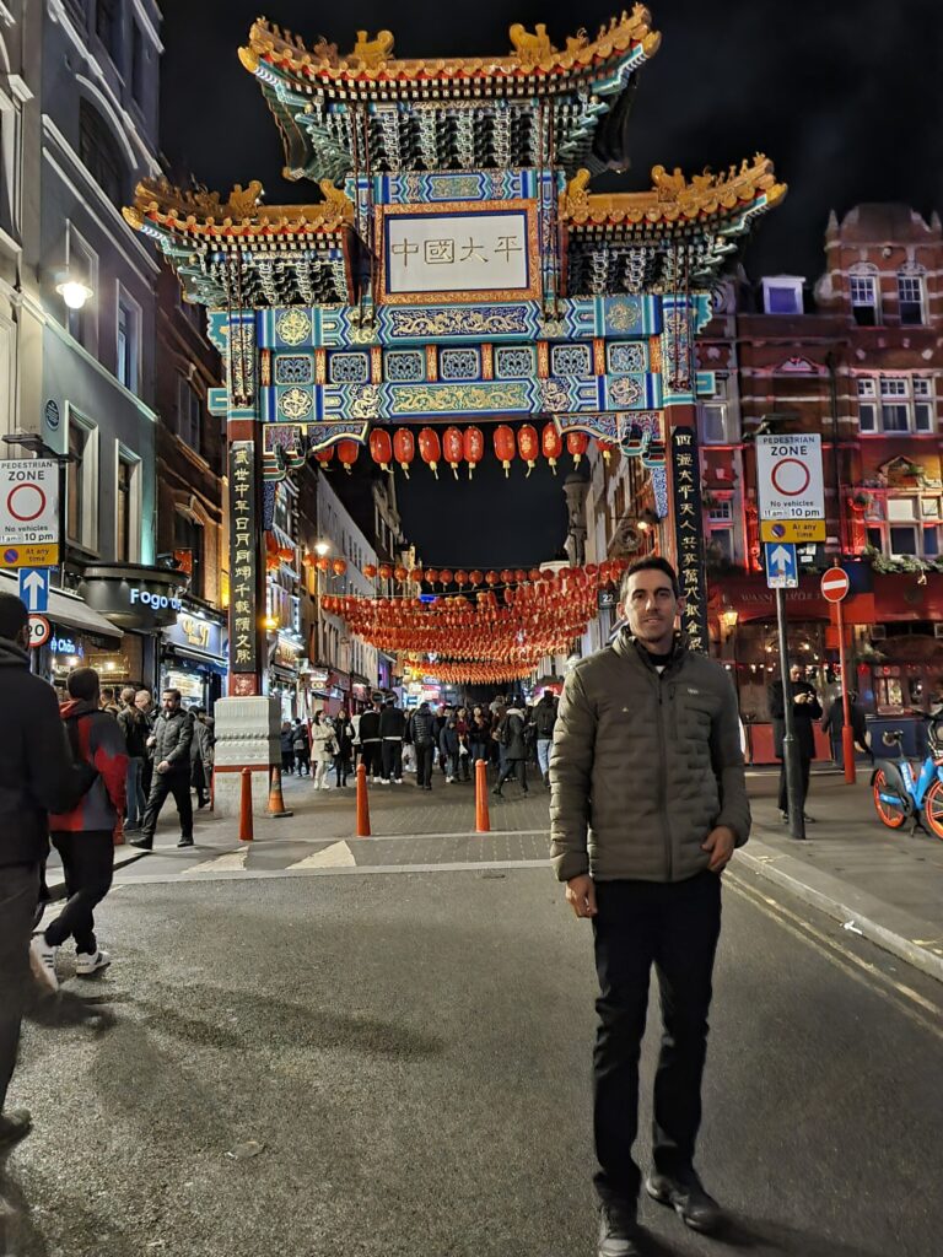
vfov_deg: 67.3
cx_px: 472
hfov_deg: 53.1
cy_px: 628
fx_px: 944
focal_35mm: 26
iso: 800
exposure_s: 1/17
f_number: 1.8
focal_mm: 5.4
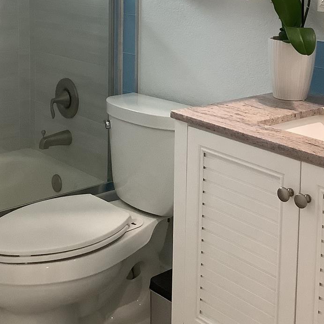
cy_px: 40
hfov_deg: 28.1
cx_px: 150
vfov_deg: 27.3
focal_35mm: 61
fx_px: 646
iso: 200
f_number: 2.4
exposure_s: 1/60
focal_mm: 3.3
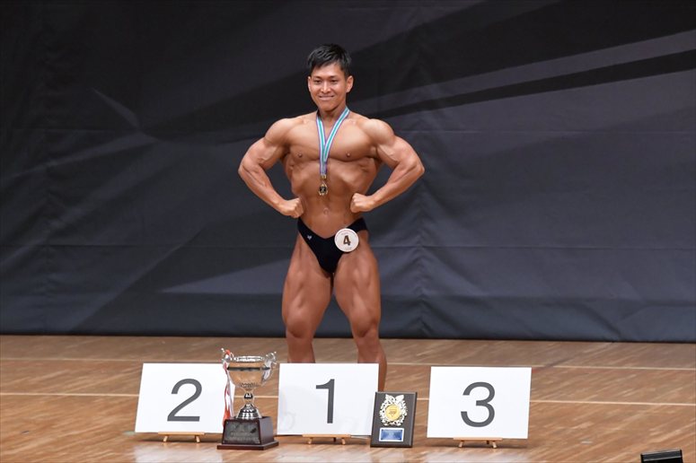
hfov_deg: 7.2
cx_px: 348
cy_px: 232
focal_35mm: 285
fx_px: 5507
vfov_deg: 4.8
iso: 6400
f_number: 5.6
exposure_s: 1/400
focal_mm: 190
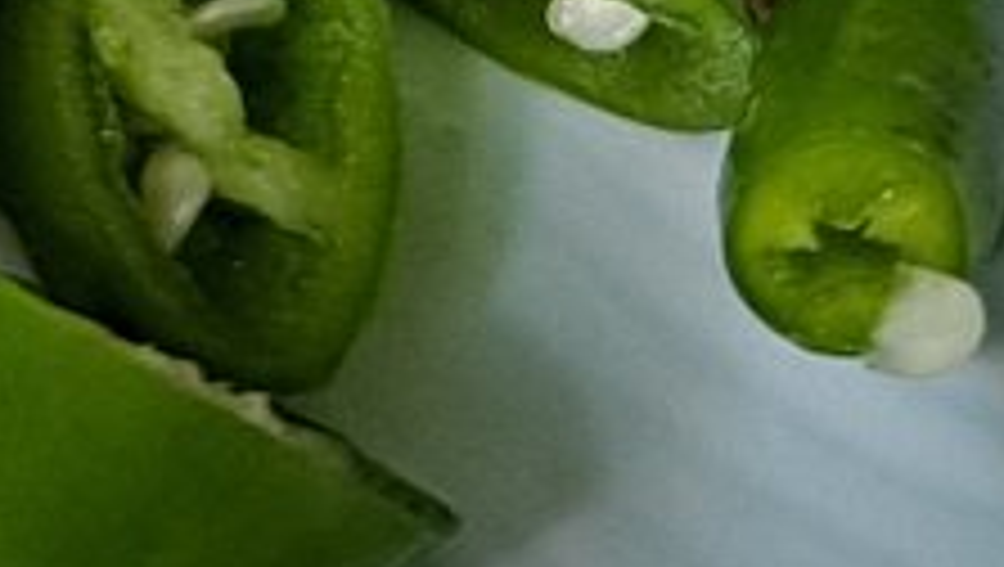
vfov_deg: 5.6
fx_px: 5197
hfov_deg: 10.7
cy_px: -1467
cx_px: -378
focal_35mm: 195
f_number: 2
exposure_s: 1/33
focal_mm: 4.6
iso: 250
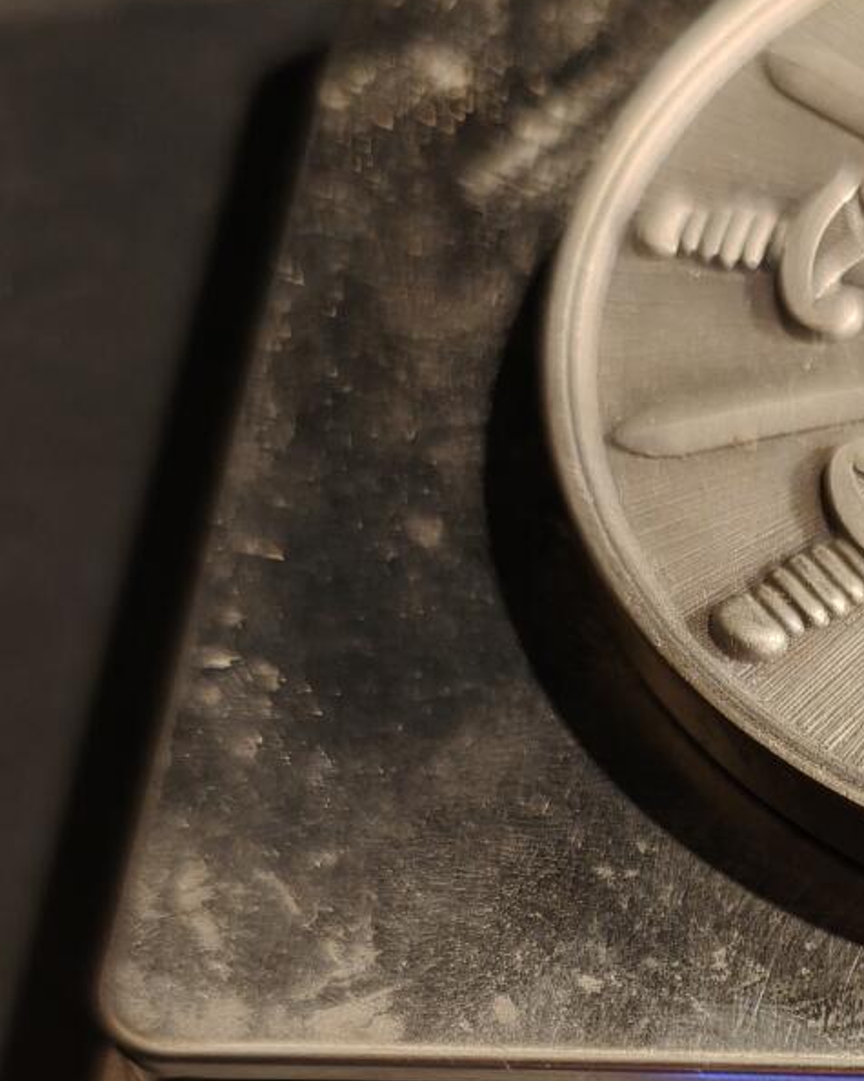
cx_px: 1053
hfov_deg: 20.9
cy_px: 1181
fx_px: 2174
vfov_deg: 25.9
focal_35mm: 68
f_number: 1.6
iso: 250
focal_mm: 6.06
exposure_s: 1/200
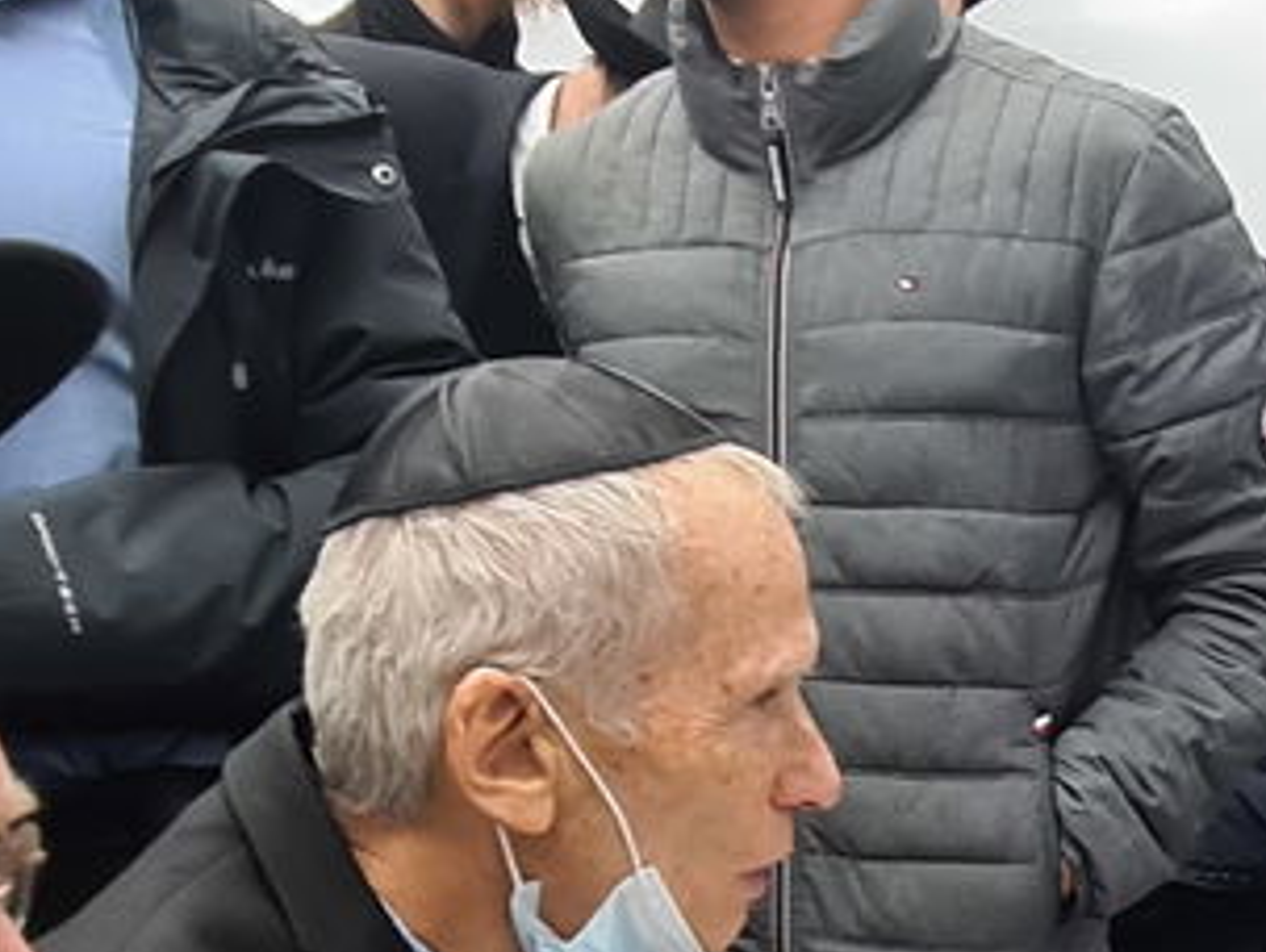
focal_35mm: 60
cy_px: 973
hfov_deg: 30.1
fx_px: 2197
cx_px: 1245
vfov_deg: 23.4
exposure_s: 1/100
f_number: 2.2
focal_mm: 2.22
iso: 100
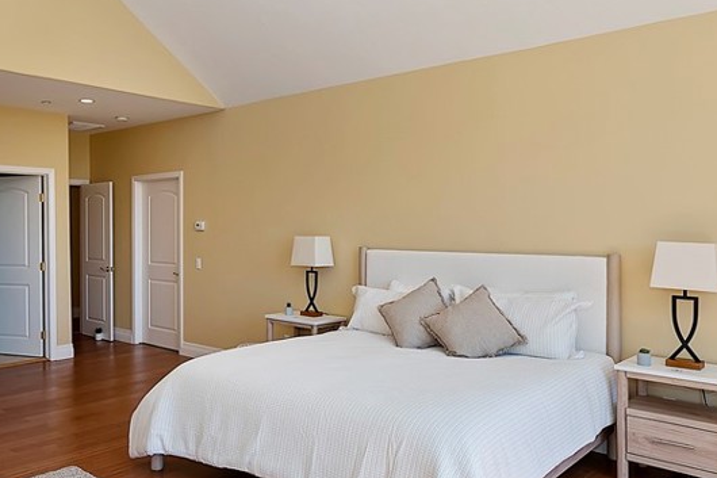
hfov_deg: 63.3
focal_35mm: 29
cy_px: 236
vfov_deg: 44.9
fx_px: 577
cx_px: 303
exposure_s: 1/30
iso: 100
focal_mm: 10
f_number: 8
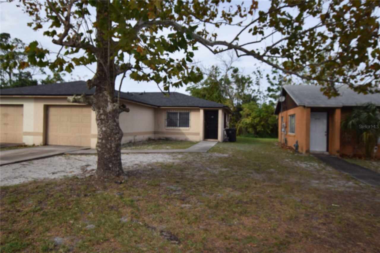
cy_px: 126
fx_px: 253
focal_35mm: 24
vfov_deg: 53.1
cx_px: 190
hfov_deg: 73.8
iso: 100
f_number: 9
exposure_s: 1/200
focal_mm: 16
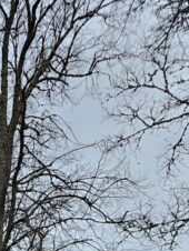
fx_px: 756
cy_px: 551
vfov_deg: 14.5
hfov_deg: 13.3
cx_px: -113
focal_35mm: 104
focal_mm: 6.3
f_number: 1.7
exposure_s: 1/100
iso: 125
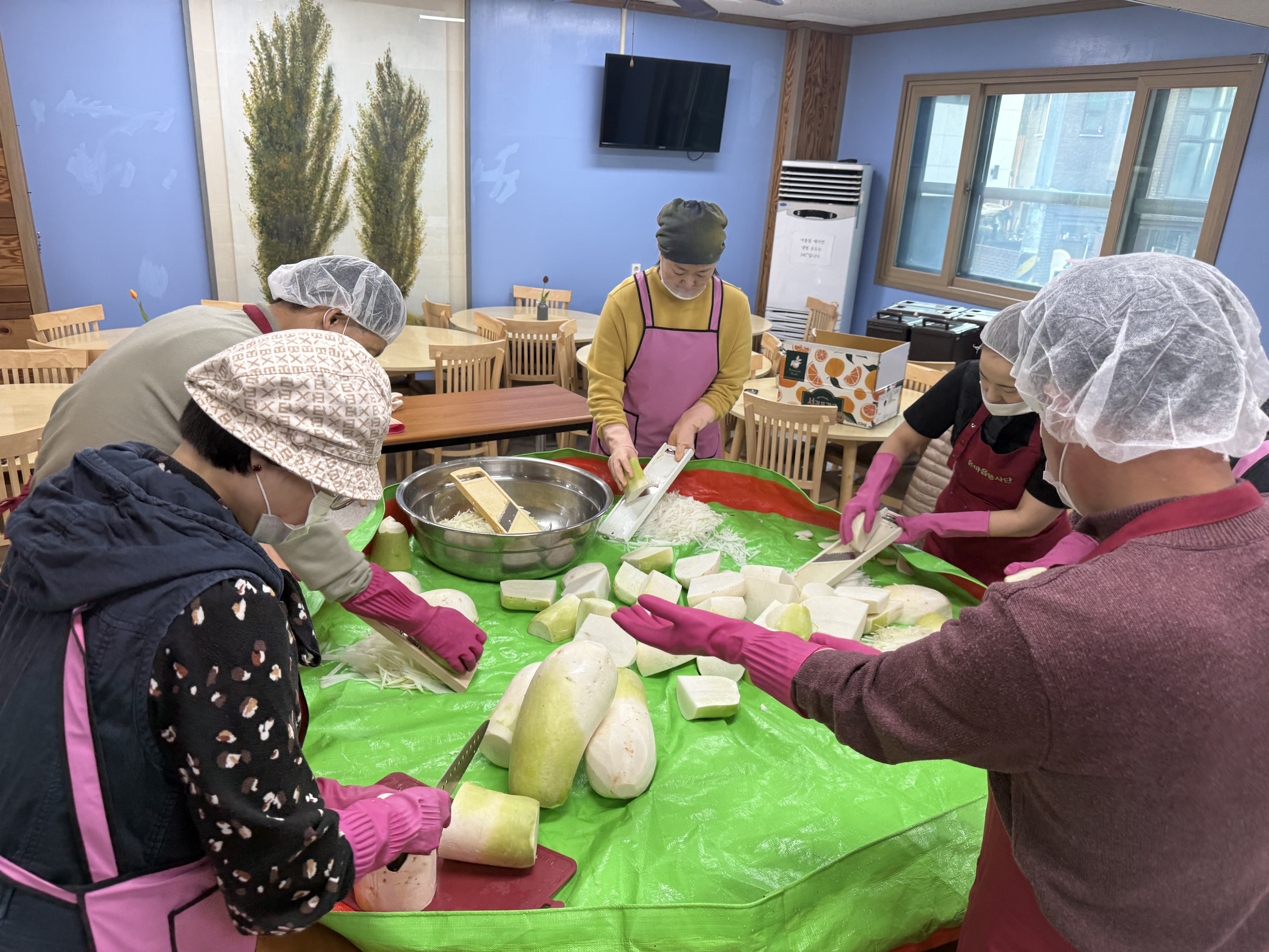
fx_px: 880
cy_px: 476
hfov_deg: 71.6
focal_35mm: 24
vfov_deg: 56.8
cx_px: 634
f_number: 1.78
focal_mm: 6.76
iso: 125
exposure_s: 1/120
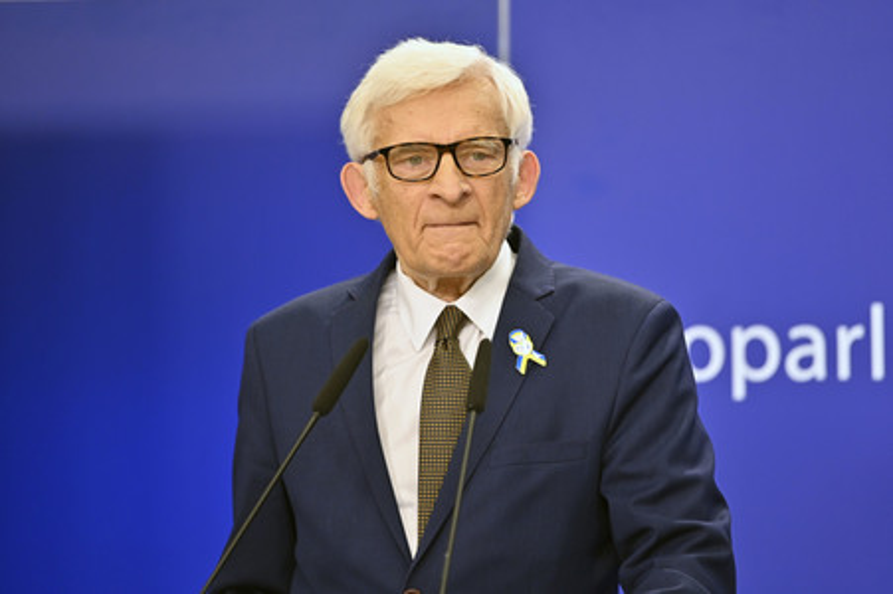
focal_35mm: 200
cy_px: 297
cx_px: 446
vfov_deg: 6.9
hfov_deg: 10.3
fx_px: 4957
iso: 1000
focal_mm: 200
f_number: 2.8
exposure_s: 1/320
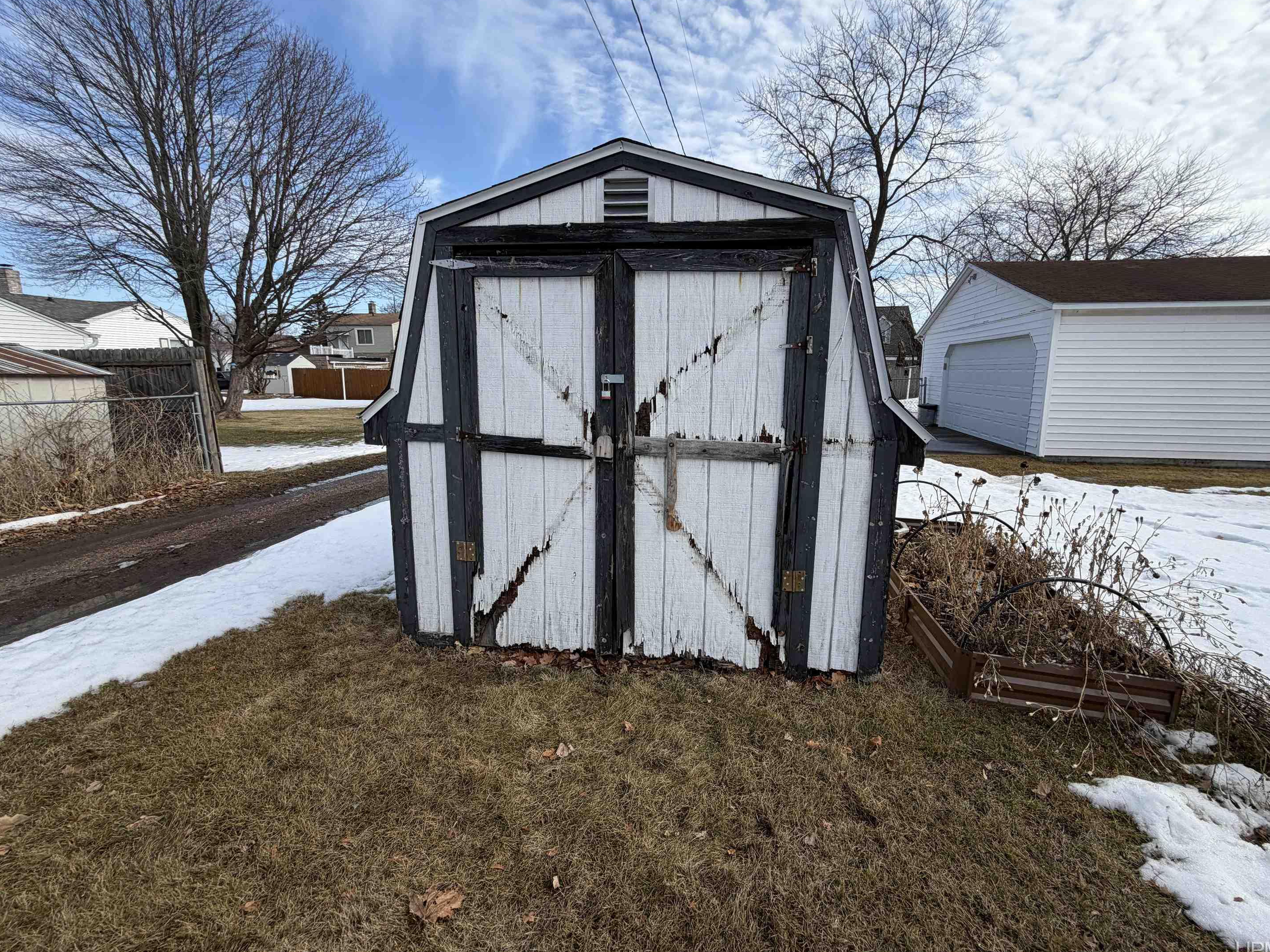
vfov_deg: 81.7
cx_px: 678
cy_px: 462
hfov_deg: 98.0
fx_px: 550
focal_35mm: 15
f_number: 2.2
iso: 20
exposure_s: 1/770
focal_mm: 2.22
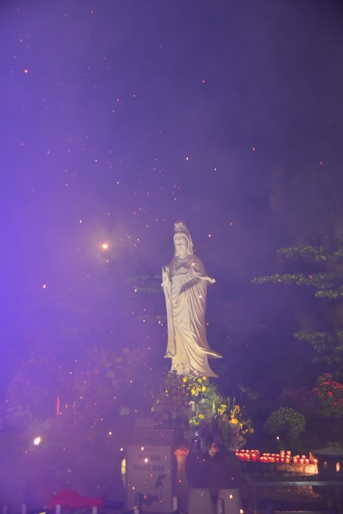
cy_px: 257
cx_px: 172
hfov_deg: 33.4
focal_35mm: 40
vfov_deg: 48.4
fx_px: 571
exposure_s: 1/125
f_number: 4
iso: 1250
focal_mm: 40
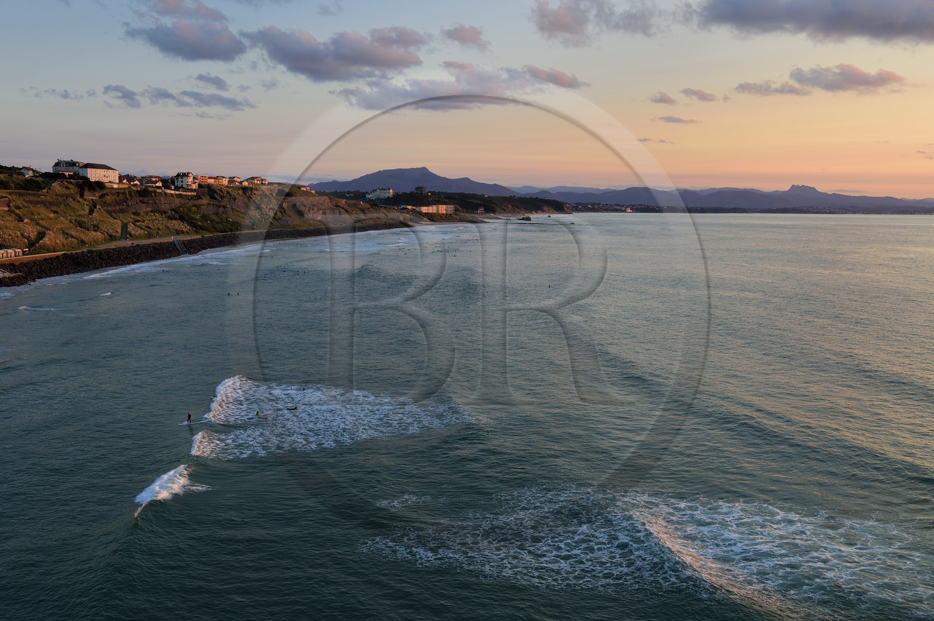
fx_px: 907
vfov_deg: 37.8
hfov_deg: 54.5
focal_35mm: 35
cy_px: 310
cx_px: 467
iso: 200
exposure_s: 1/80
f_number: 8
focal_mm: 35
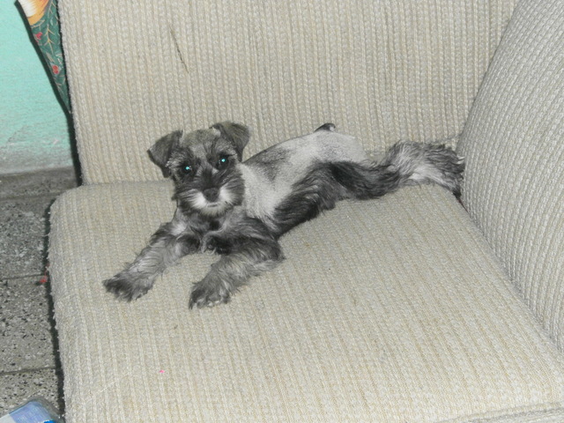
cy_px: 212
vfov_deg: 19.4
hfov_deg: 25.7
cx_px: 282
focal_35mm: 76
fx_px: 1238
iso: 400
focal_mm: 13.4
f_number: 5.2
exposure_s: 1/60
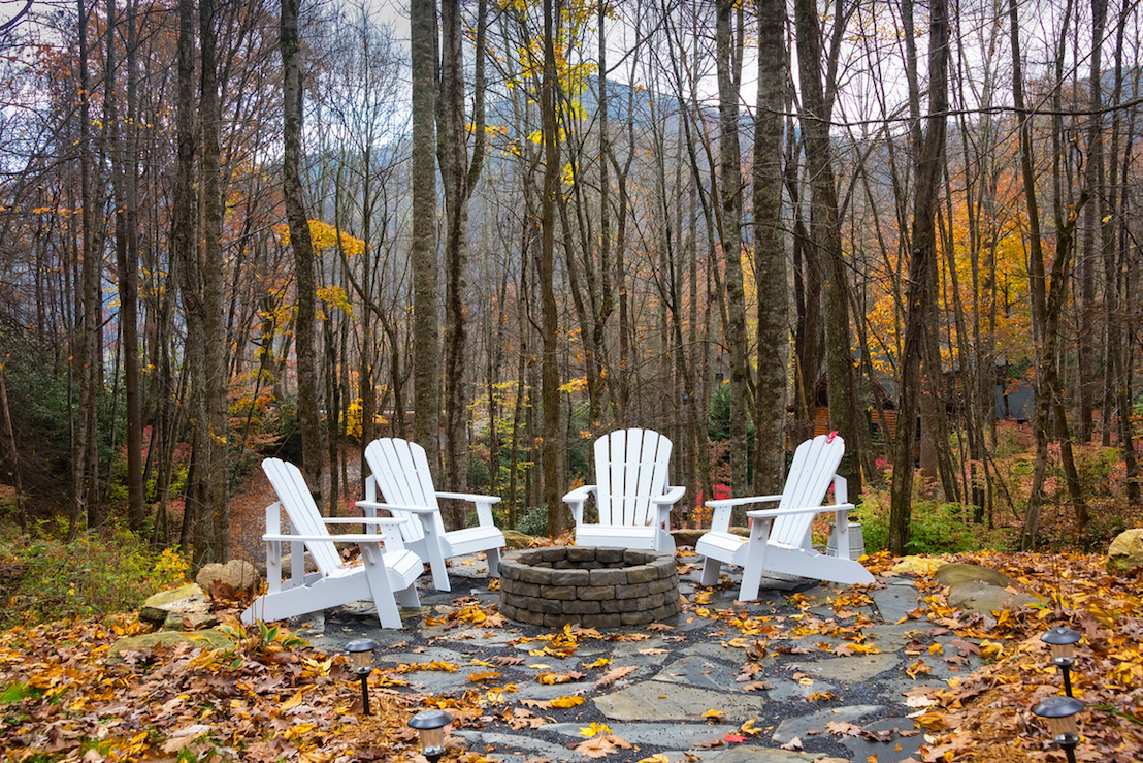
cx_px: 548
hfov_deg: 49.5
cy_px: 402
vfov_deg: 34.2
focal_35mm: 39
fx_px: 1238
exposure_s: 1/160
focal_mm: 36
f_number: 8
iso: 900
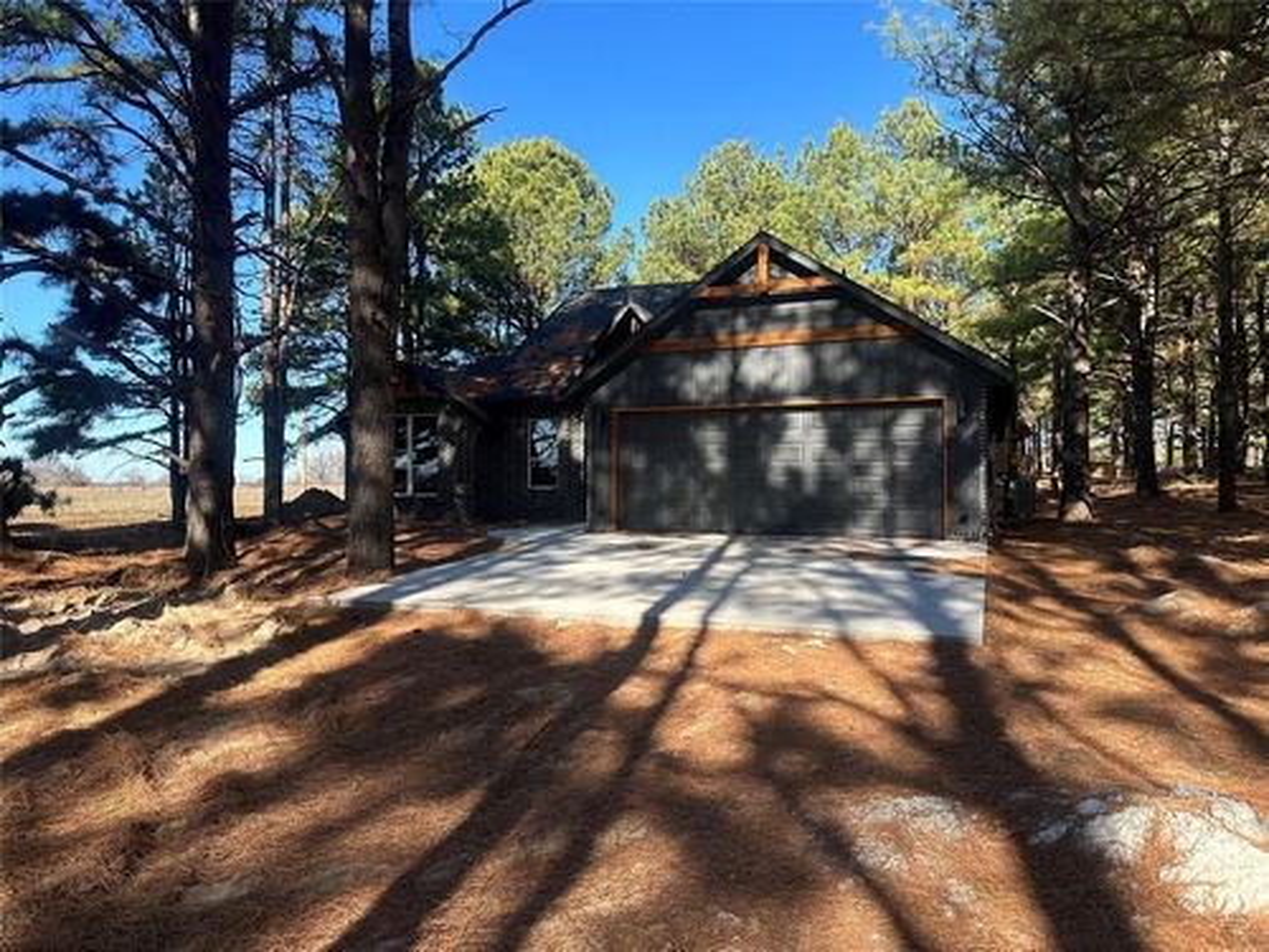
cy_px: 476
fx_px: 880
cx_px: 634
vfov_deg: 56.8
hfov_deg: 71.6
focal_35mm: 24
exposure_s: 1/1374
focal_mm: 6.86
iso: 80
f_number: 1.78
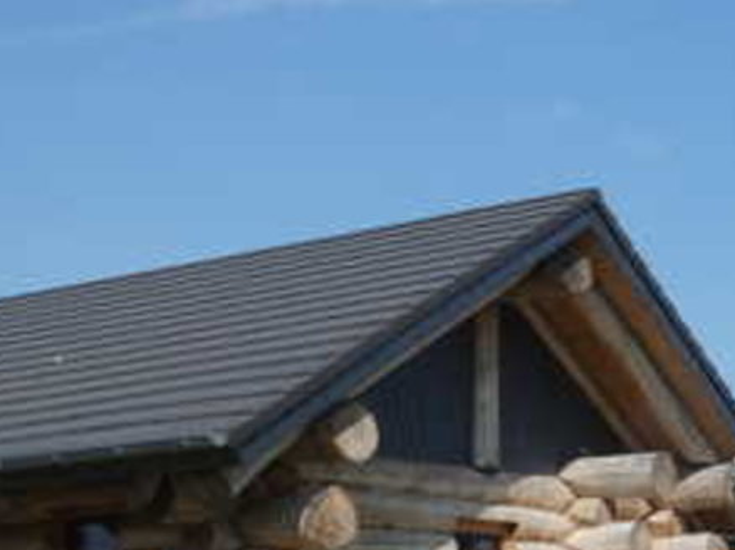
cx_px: 832
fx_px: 1570
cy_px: 473
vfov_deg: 19.6
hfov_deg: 24.4
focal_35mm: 74
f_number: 3.5
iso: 80
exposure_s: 1/1000
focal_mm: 4.8
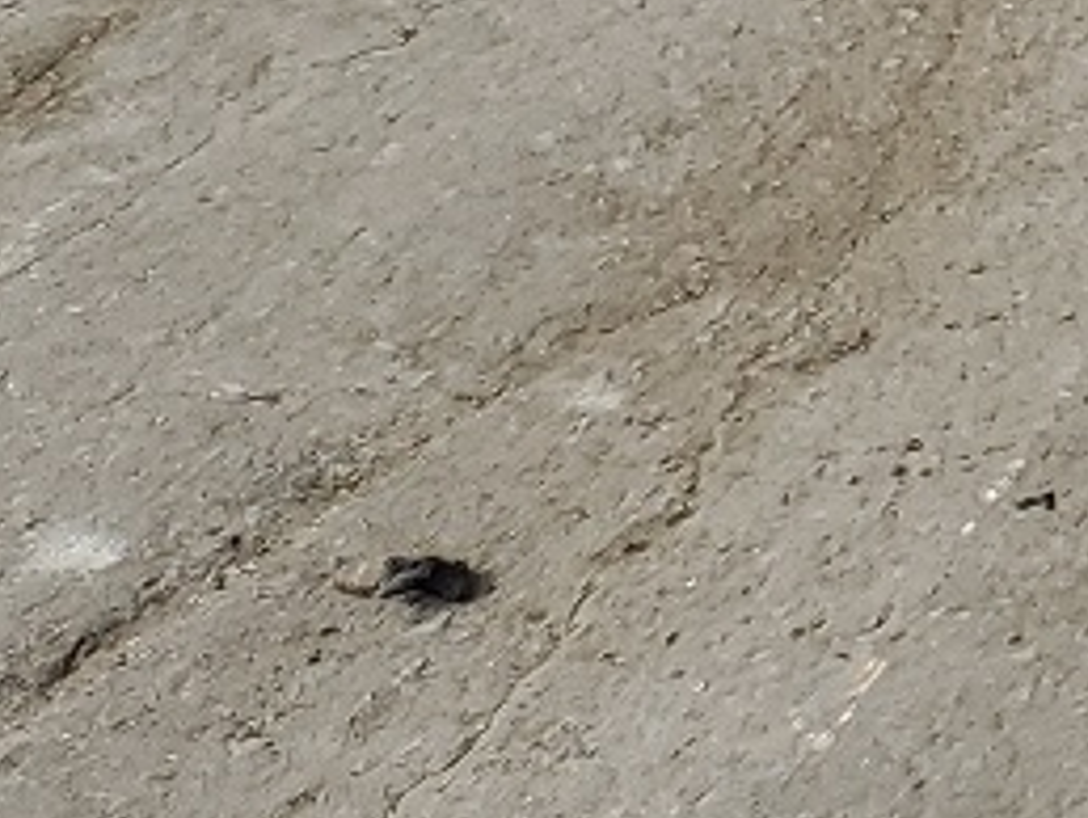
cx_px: 3281
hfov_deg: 9.5
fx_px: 5065
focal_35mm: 161
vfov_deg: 8.2
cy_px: -1417
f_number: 1.5
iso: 50
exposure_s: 1/2000
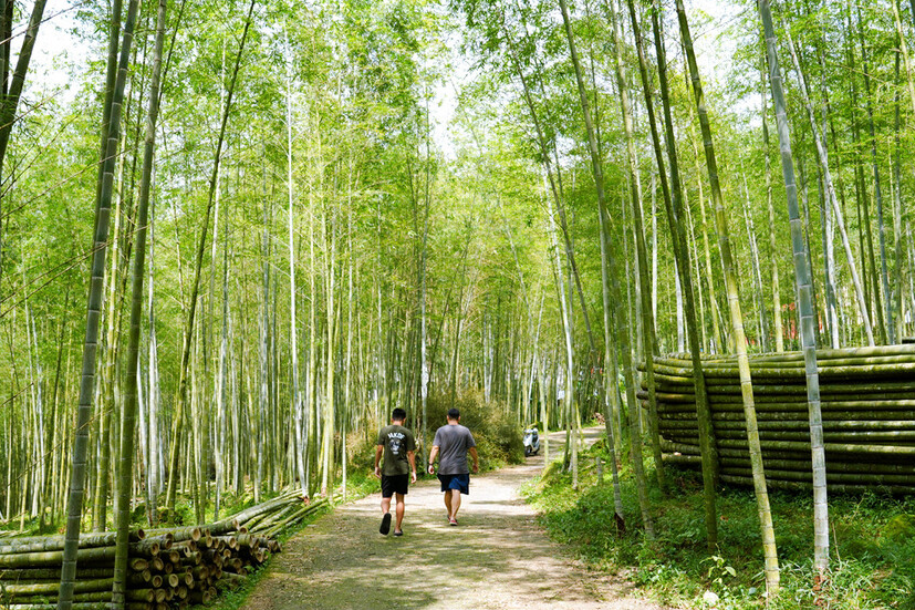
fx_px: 940
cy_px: 306
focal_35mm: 37
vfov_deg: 35.9
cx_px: 460
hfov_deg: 51.9
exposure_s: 1/250
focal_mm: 36
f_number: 8
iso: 320
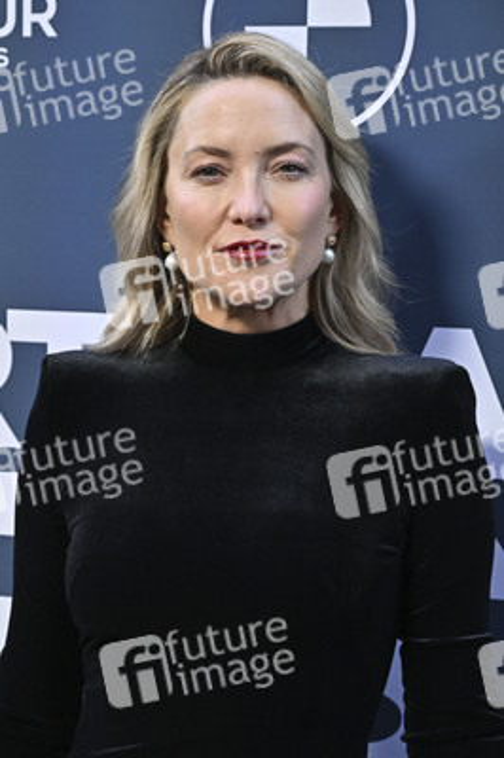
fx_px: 1578
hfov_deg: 18.2
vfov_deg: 27.0
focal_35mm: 75
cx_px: 252
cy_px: 379
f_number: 6.3
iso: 2000
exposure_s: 1/320
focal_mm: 75
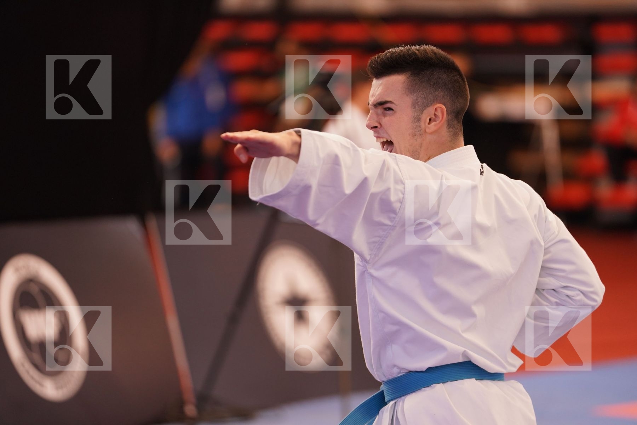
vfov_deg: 6.9
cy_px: 212
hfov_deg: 10.3
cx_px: 318
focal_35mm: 200
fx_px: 3539
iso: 1250
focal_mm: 200
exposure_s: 1/500
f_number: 2.8
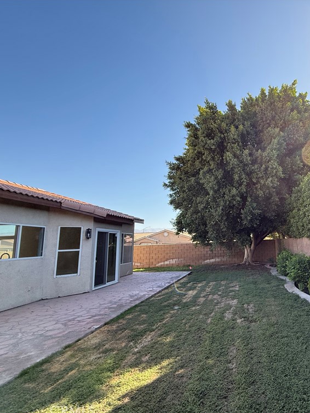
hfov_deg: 61.5
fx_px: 227
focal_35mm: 19
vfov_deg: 84.7
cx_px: 259
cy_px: 208
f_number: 2.2
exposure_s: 1/270
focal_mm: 2.22
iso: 64
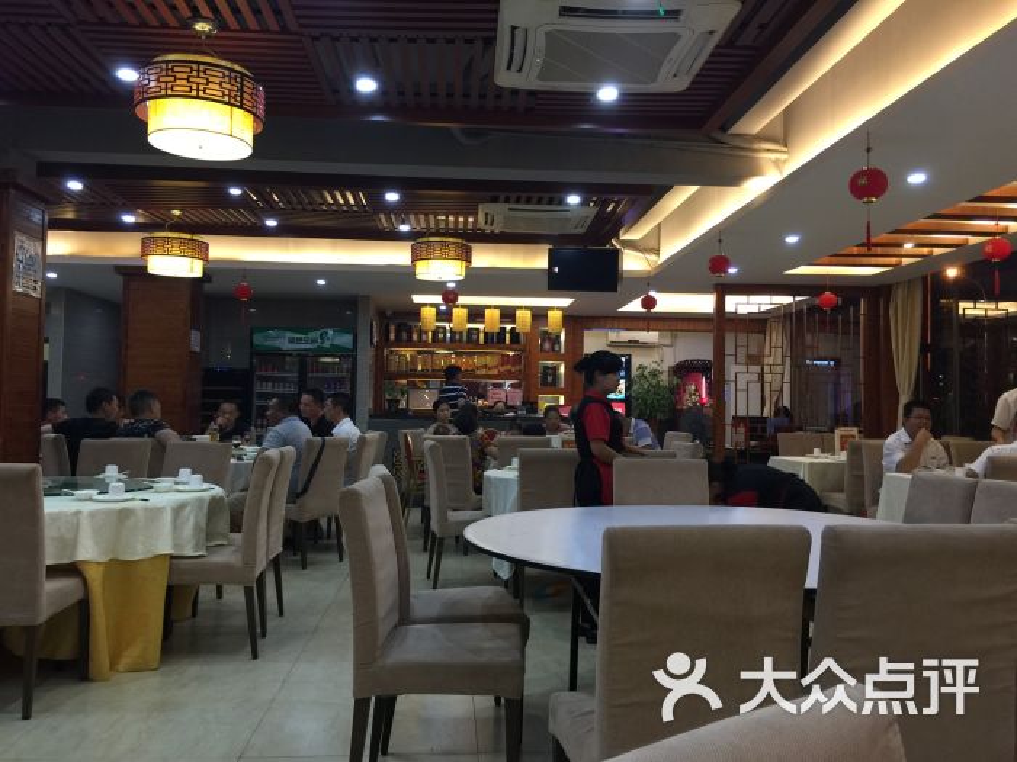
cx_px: 508
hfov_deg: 61.7
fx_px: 852
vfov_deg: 48.2
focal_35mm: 29
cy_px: 381
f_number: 2.2
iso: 64
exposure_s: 1/17
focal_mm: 4.15
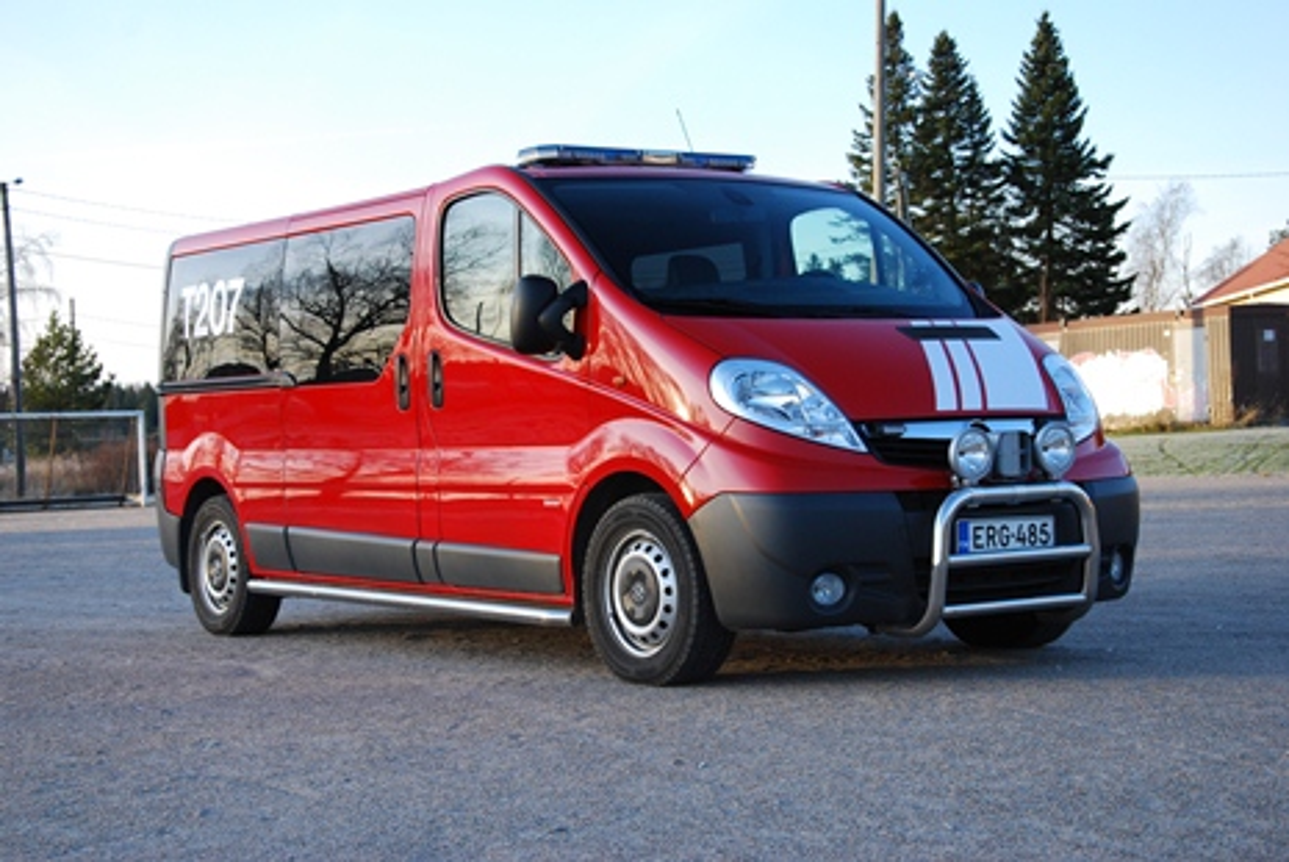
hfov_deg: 31.9
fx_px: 2258
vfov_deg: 21.6
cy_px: 431
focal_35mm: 63
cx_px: 644
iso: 400
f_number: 7.1
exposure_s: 1/200
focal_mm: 42
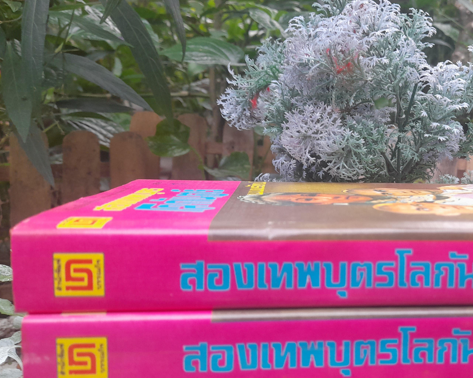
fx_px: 532
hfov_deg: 46.6
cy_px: 197
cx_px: 339
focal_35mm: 38
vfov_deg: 39.1
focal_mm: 4.6
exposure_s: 1/50
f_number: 2
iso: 200
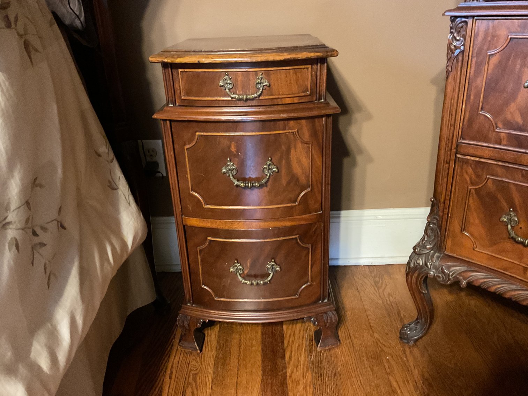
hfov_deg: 61.7
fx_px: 442
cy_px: 198
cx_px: 264
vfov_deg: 48.2
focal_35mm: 29
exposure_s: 1/20
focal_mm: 3
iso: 500
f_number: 1.8
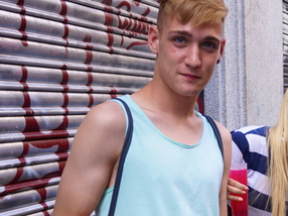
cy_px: 182
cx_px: 310
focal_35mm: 70
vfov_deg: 20.7
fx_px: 582
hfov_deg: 25.9
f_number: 4
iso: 200
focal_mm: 22
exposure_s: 1/100
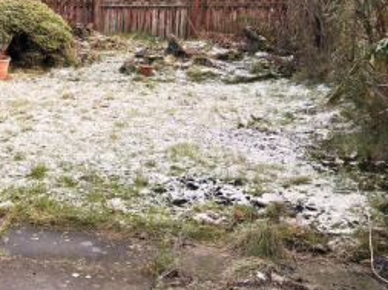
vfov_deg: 24.3
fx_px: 672
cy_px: 125
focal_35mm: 60
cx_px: 44
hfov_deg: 30.9
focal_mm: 5.7
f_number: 1.5
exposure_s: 1/696
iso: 50
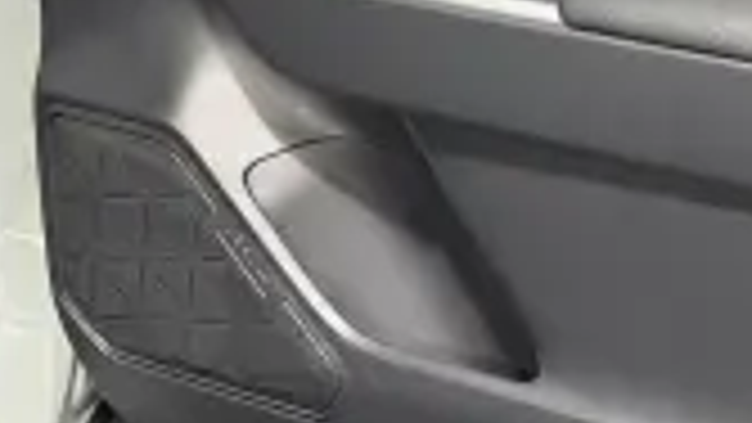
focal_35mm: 113
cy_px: -104
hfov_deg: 18.8
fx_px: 2254
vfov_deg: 10.5
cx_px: 581
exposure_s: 1/33
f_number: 1.78
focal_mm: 6.76
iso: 400
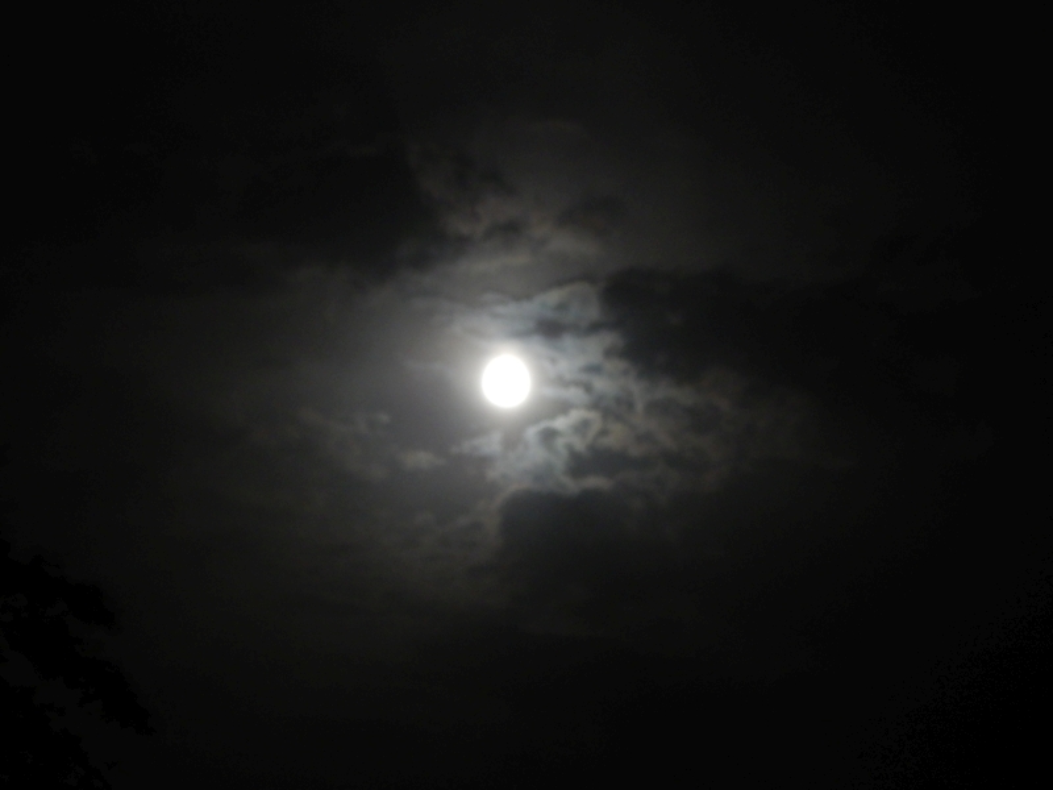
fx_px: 3650
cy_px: 395
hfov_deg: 16.4
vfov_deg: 12.3
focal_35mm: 120
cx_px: 526
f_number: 4.9
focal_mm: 21.5
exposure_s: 1/2
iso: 400
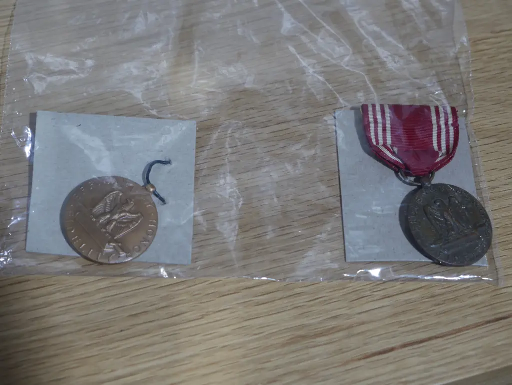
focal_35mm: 72
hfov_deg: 27.0
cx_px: 256
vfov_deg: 20.5
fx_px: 1065
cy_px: 192
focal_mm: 36
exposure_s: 1/80
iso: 500
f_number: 5.5
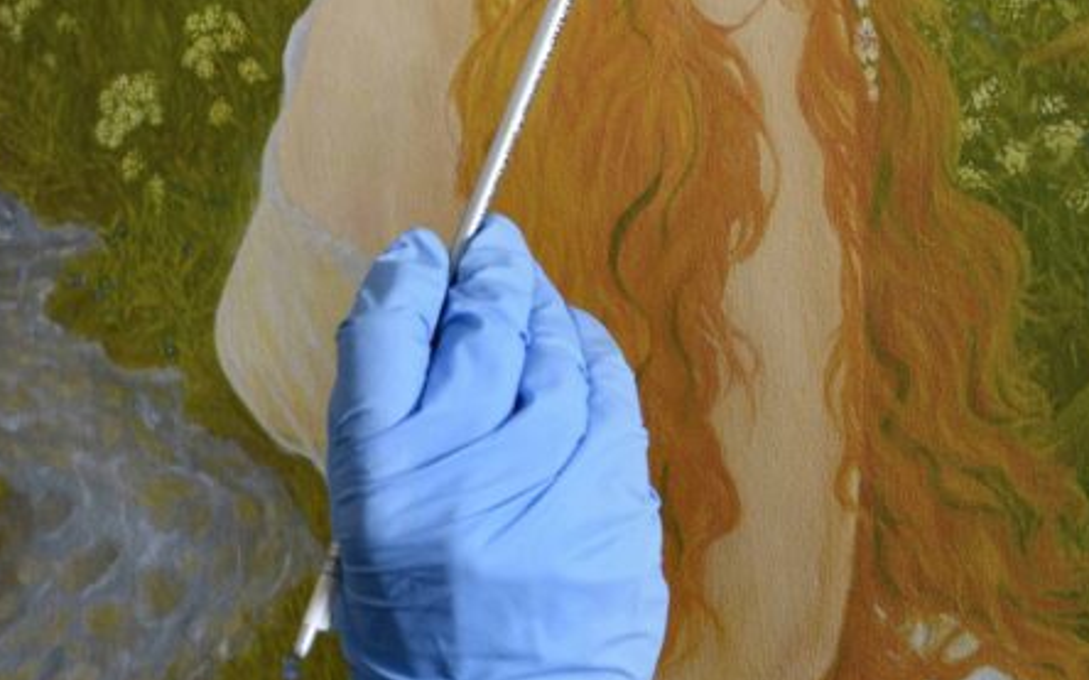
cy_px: 9
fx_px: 5933
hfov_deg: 10.4
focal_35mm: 200
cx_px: -101
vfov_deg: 6.5
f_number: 7.1
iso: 400
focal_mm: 85
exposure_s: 1/160
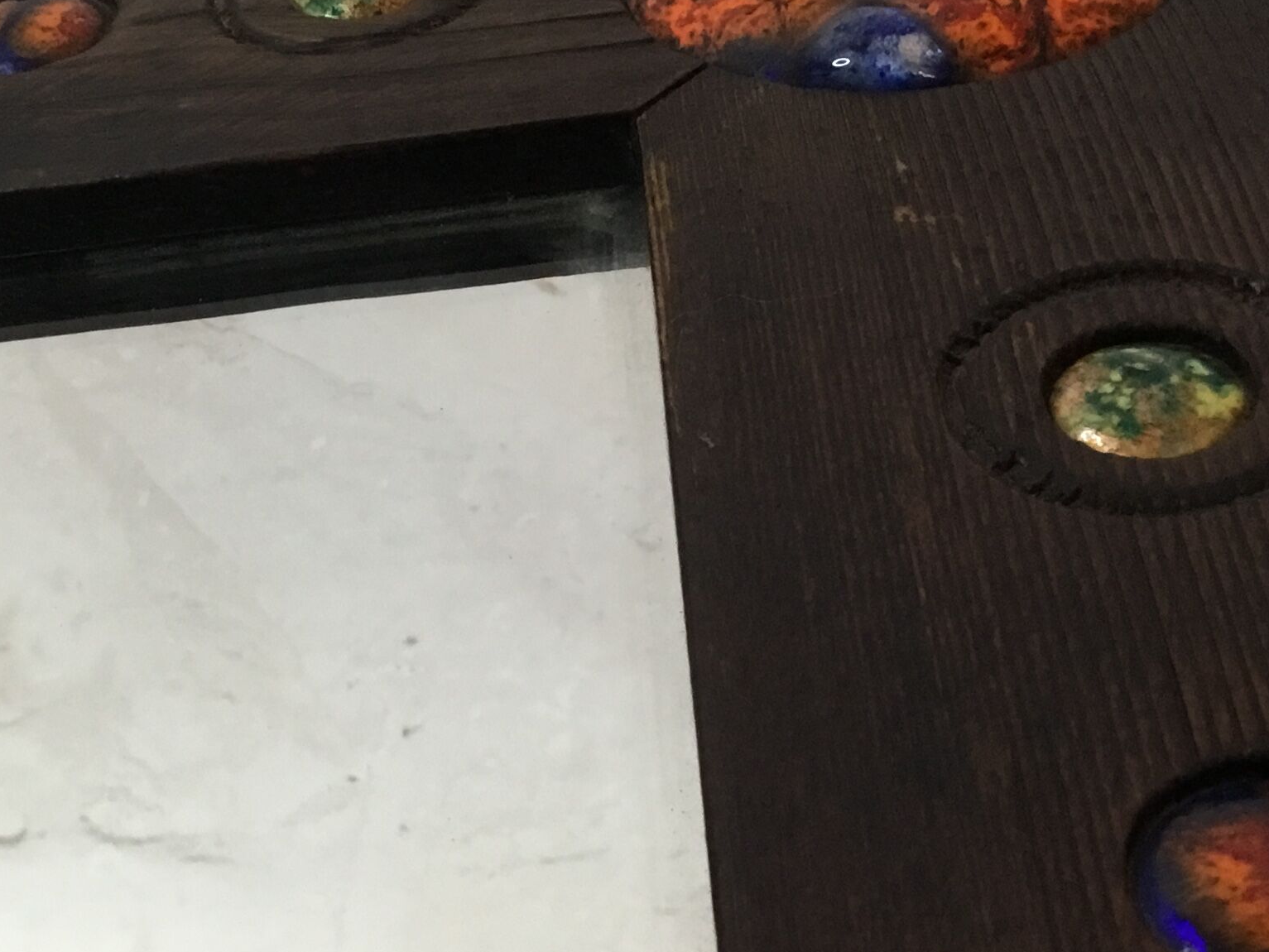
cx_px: 341
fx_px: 2420
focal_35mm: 66
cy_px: 779
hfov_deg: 29.0
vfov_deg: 21.9
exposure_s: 1/33
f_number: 2.4
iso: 125
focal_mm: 3.3
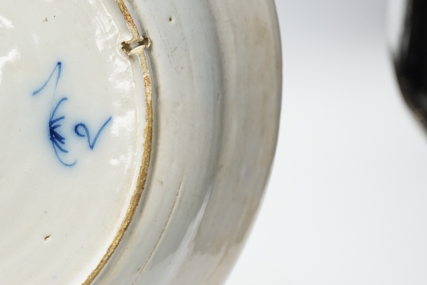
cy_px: 171
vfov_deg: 14.2
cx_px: -27
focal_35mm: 96
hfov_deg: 20.4
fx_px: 1138
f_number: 3.5
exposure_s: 1/60
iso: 320
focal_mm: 30
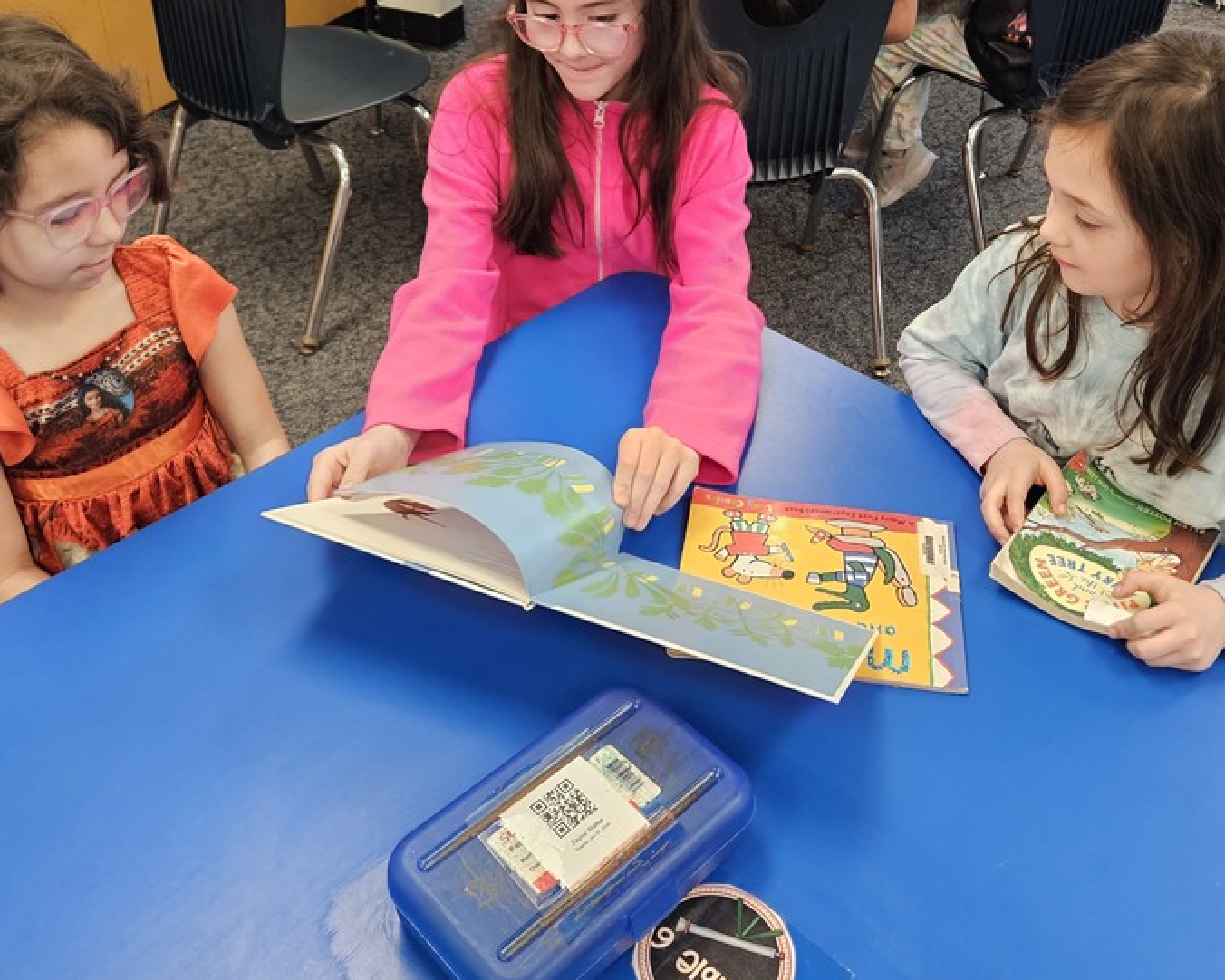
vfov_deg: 42.8
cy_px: 331
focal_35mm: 34
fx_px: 1233
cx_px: 649
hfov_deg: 52.8
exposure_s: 1/120
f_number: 1.8
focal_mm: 5.4
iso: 400
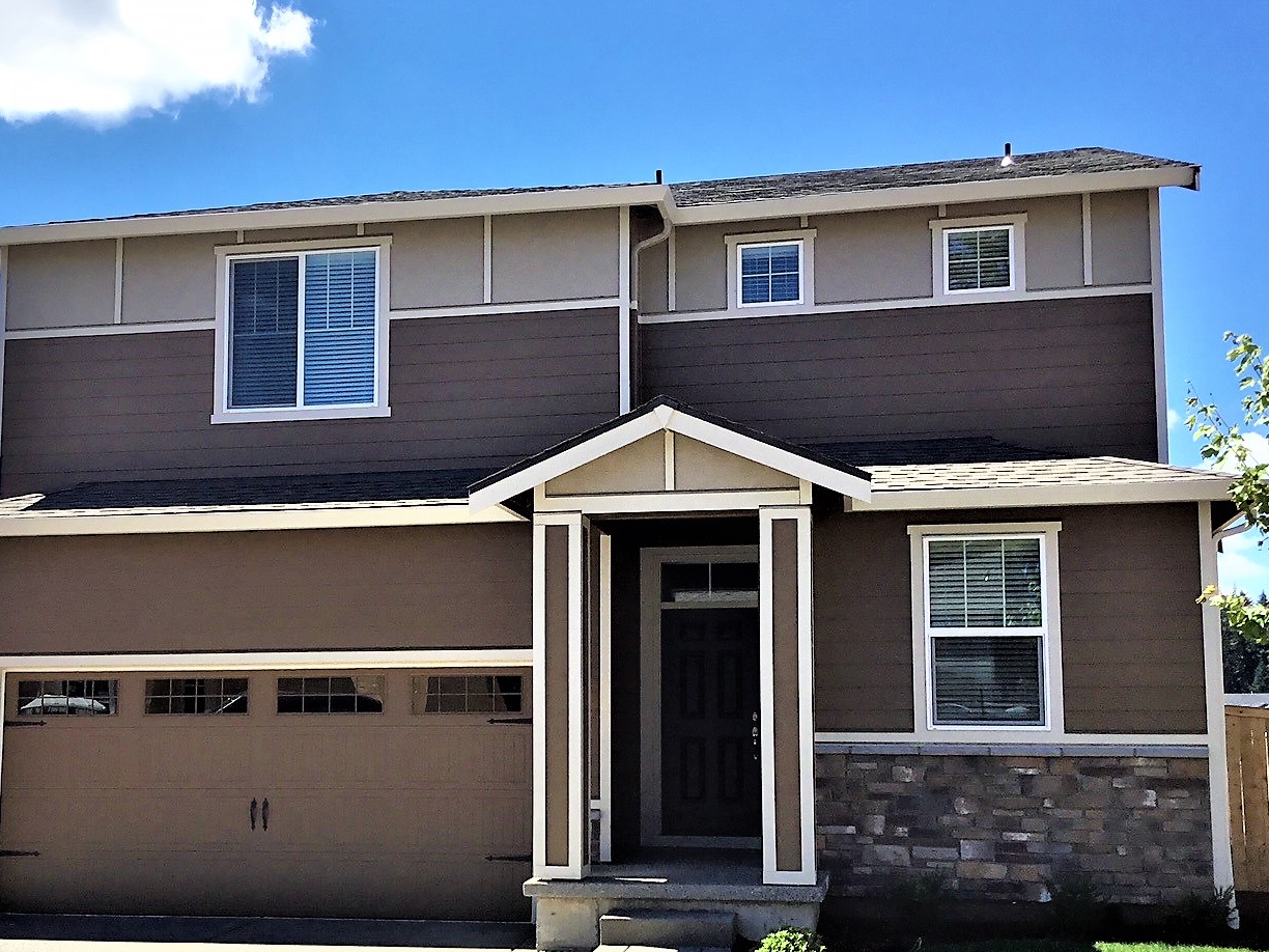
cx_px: 561
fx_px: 1393
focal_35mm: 38
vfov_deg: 37.7
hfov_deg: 48.9
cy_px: 520
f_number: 2.4
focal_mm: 3.3
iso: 25
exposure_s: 1/916
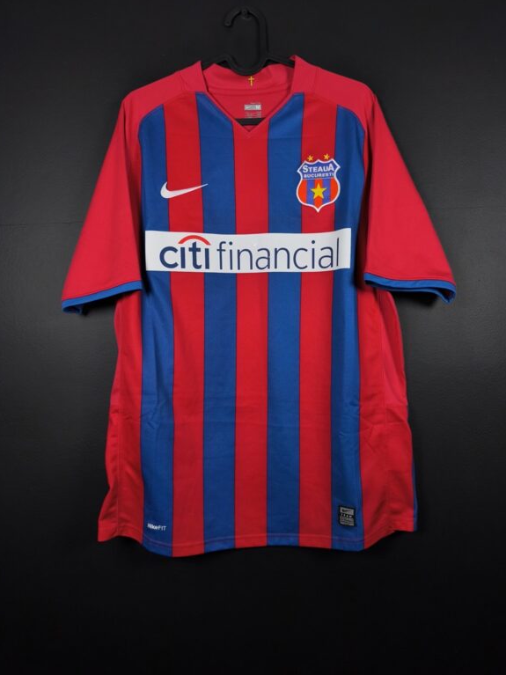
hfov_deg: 56.8
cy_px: 343
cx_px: 255
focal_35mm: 24
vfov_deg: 71.6
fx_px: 468
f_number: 1.6
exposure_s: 1/160
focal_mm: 6.57
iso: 400
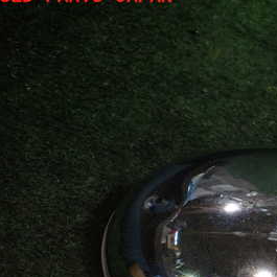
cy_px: 217
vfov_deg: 28.1
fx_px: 543
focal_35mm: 60
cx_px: 296
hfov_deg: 26.6
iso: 320
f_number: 2.3
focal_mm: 5.4
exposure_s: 1/125
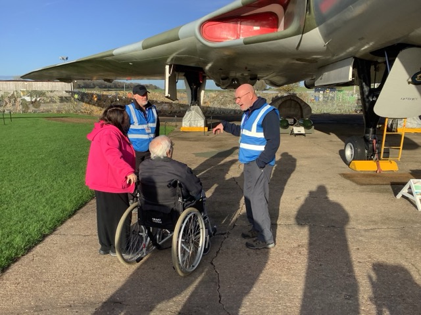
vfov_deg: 45.4
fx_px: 377
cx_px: 210
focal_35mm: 31
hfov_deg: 58.4
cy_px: 158
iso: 25
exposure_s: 1/776
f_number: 2.4
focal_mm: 3.3
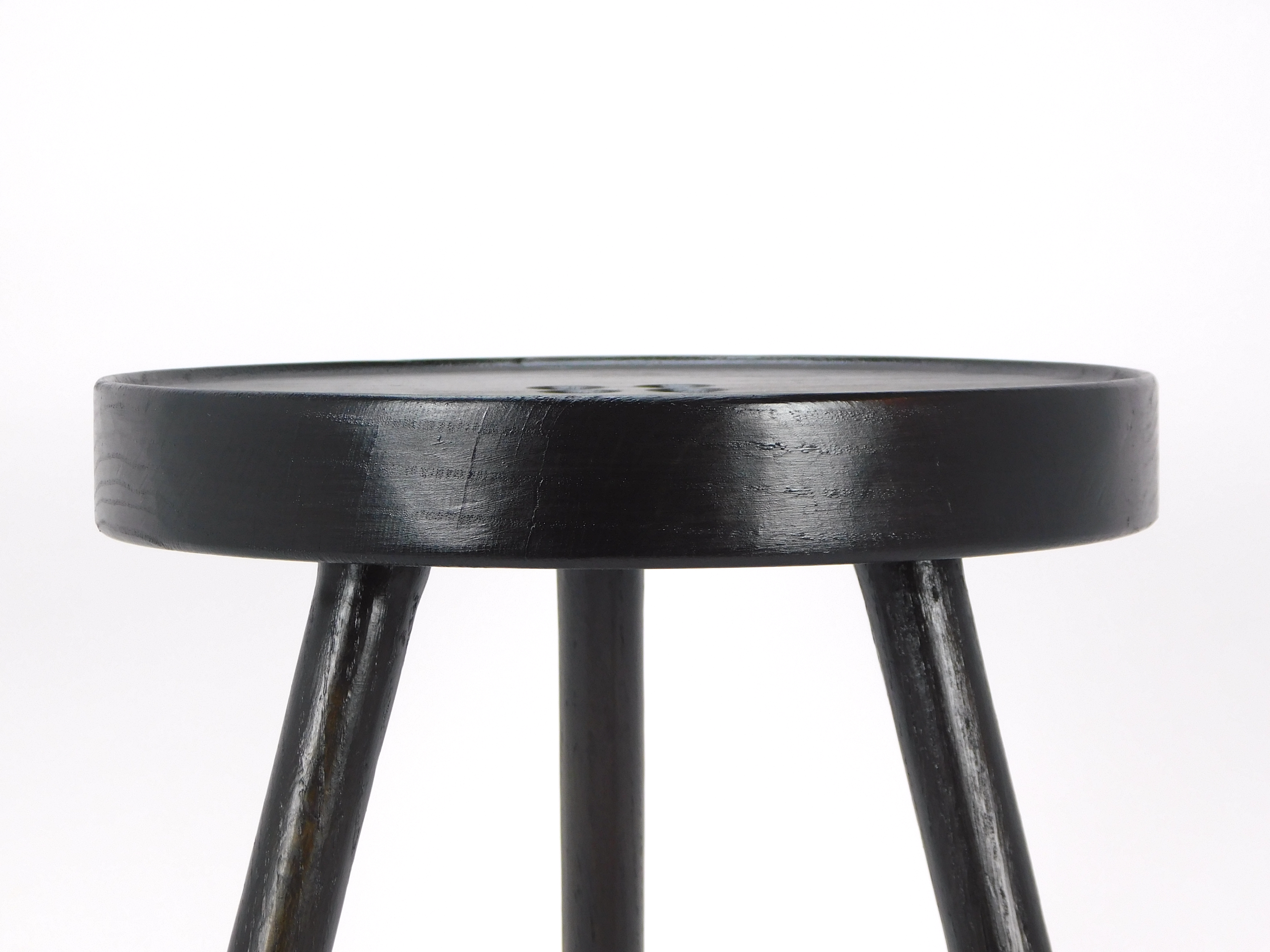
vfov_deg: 16.2
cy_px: 476
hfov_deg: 21.5
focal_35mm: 91
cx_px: 635
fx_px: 3339
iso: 125
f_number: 4.5
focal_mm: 16.1
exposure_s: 1/50
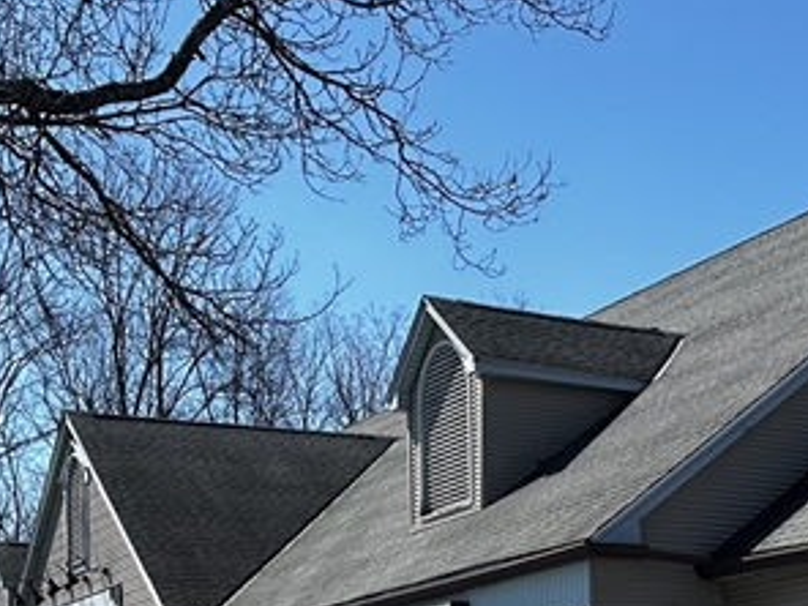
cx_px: 781
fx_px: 1937
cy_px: 707
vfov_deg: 17.1
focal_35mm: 83
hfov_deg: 22.8
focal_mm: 6.86
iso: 80
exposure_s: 1/3058
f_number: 1.78
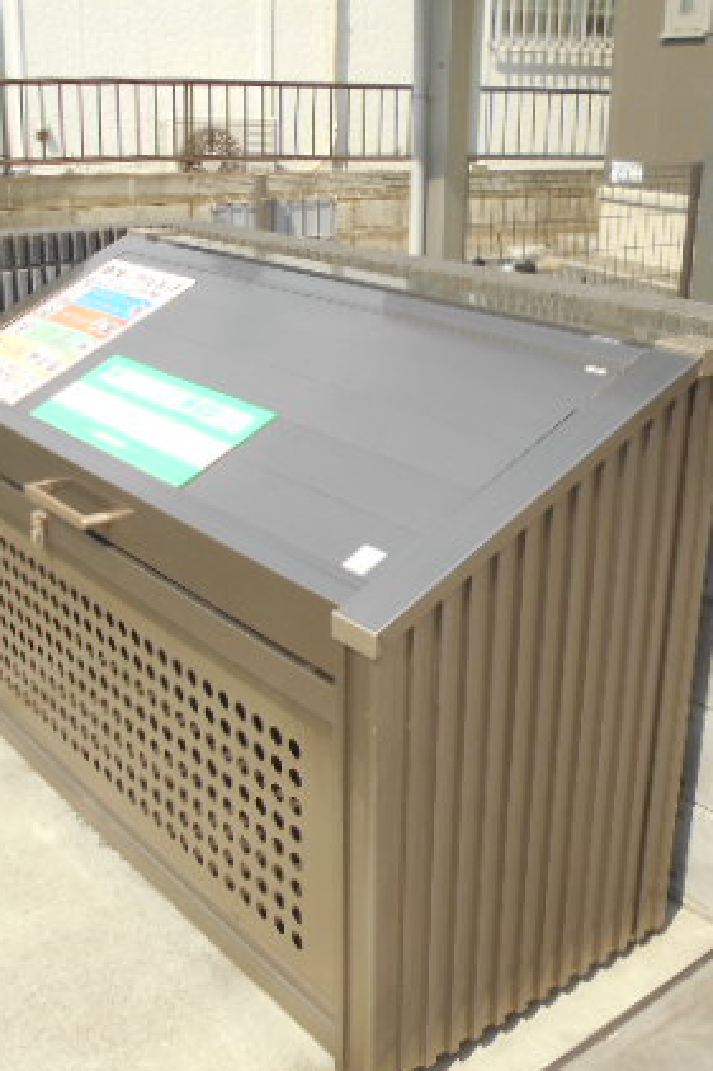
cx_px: 391
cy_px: 538
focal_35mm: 41
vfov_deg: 47.4
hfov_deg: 32.6
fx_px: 1219
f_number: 3.2
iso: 80
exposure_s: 1/640
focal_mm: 4.6
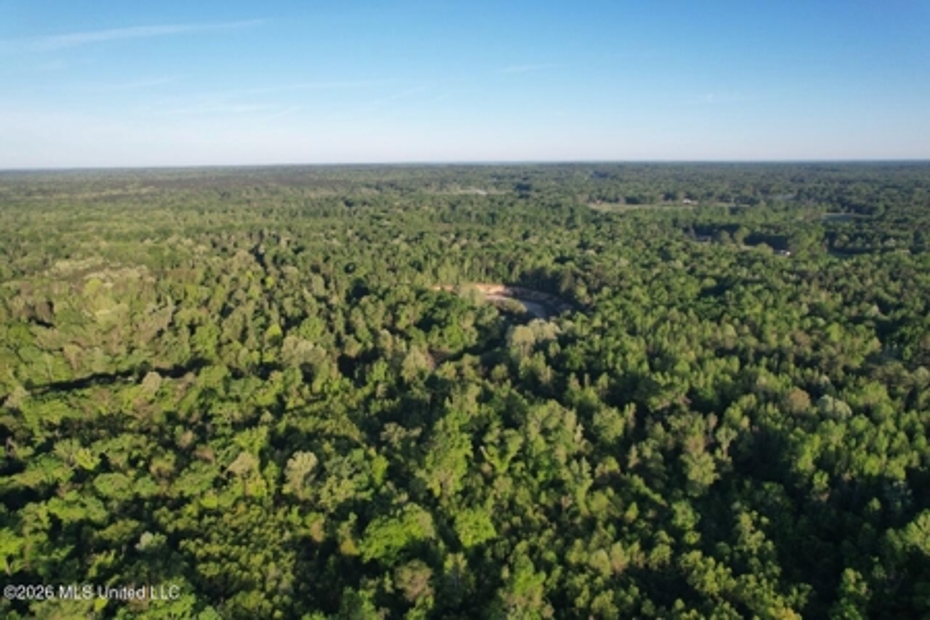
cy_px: 310
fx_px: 568
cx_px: 465
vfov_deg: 57.2
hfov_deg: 78.6
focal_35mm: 22
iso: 100
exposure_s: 1/1250
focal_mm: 8.38
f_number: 2.8
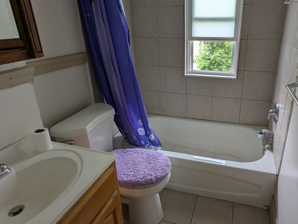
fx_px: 198
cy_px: 97
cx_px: 185
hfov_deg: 72.7
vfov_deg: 58.7
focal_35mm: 23
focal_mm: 2.35
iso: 58
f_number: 2.2
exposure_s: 1/165
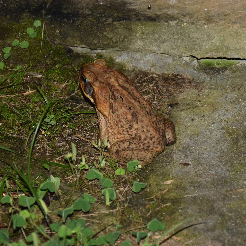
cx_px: 109
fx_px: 1621
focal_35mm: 202
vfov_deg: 8.7
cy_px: 123
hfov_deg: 8.7
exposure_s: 1/60
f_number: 5.6
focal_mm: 105
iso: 3200
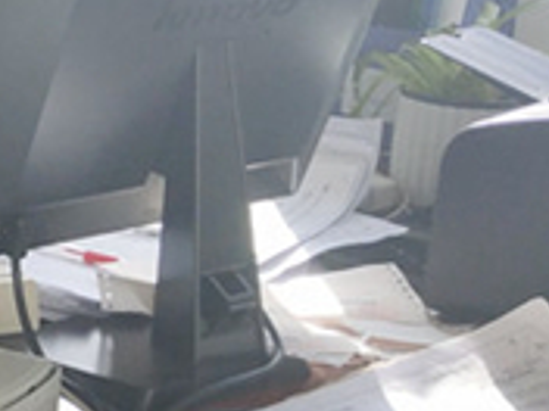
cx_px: -455
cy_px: 114
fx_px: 1887
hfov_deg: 14.5
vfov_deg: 12.4
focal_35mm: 119
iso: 125
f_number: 1.8
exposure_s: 1/492
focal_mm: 3.95
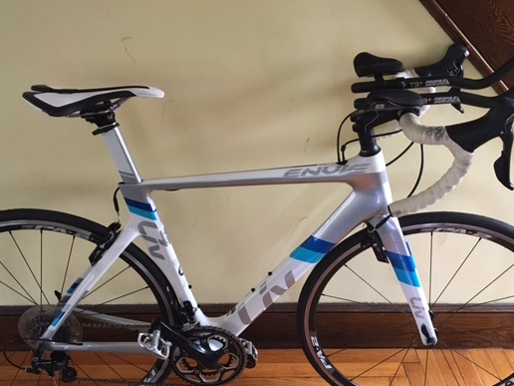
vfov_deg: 39.4
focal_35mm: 36
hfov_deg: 51.3
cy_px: 238
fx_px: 535
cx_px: 248
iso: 200
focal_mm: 4.15
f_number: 2.2
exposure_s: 1/30
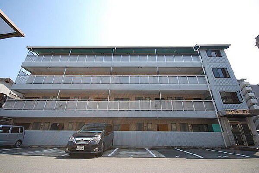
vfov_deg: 59.7
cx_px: 130
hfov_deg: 81.1
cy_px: 86
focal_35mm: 21
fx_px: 151
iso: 100
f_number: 7.1
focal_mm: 14
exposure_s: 1/200
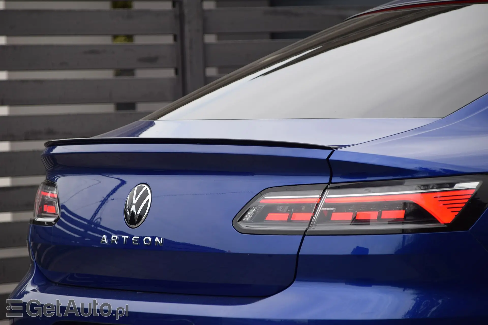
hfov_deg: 9.5
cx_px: 244
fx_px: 2948
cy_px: 162
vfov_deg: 6.3
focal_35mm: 218
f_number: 6
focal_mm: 145
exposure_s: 1/400
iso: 320
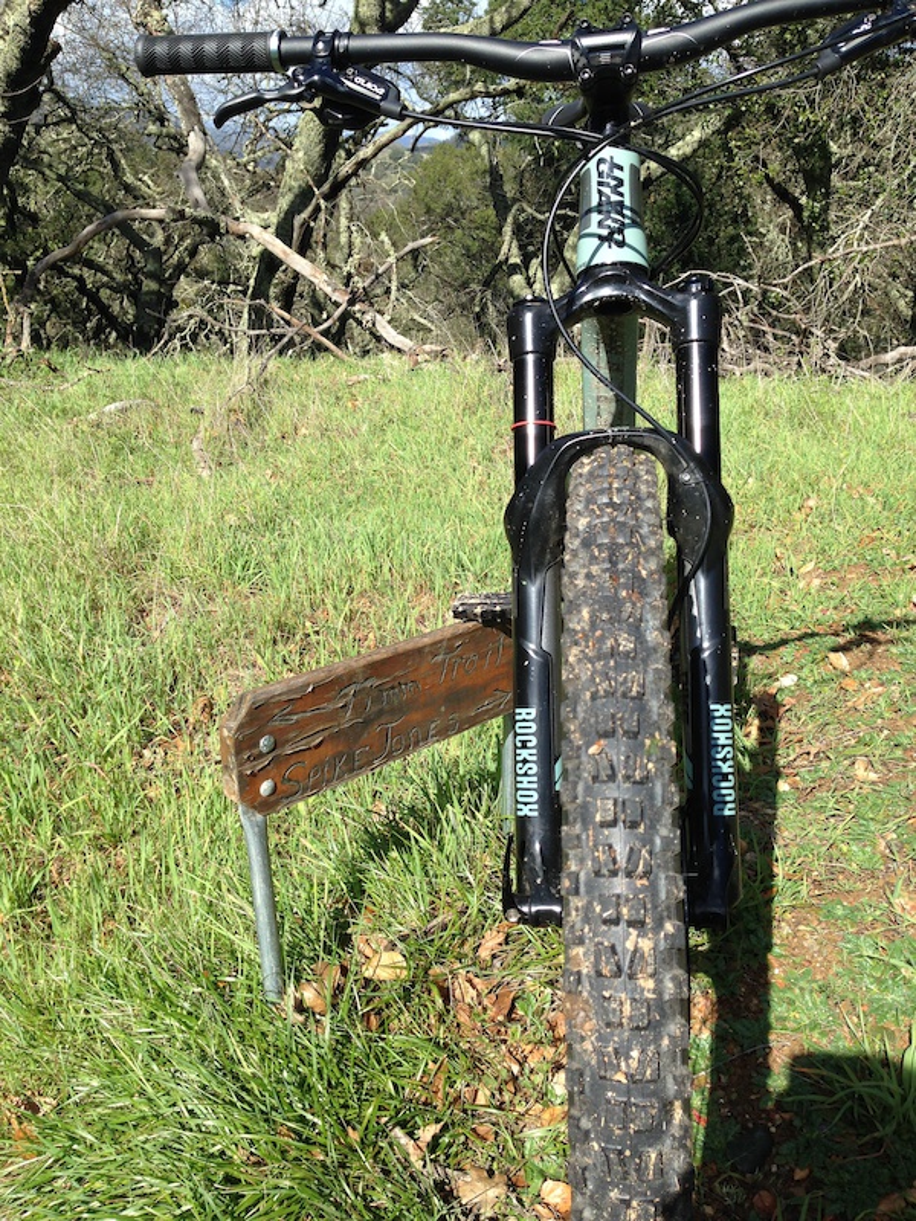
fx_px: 1164
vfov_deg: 55.4
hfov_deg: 42.9
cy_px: 610
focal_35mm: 33
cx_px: 458
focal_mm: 4.12
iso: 50
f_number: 2.4
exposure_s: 1/951
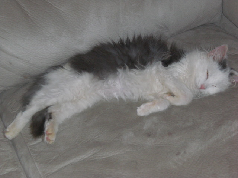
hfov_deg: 26.0
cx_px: 119
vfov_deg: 19.6
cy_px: 89
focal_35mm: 75
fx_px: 516
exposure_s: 1/60
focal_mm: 12.47
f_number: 4.5
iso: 200
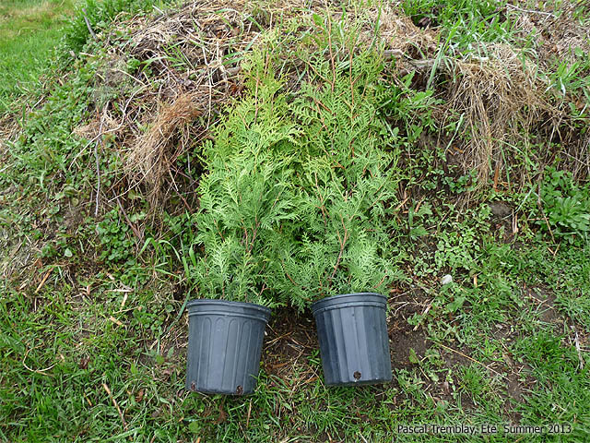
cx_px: 295
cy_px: 222
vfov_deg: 51.4
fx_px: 460
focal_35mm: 27
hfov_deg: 65.3
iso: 100
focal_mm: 4.8
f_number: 3.2
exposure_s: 1/100
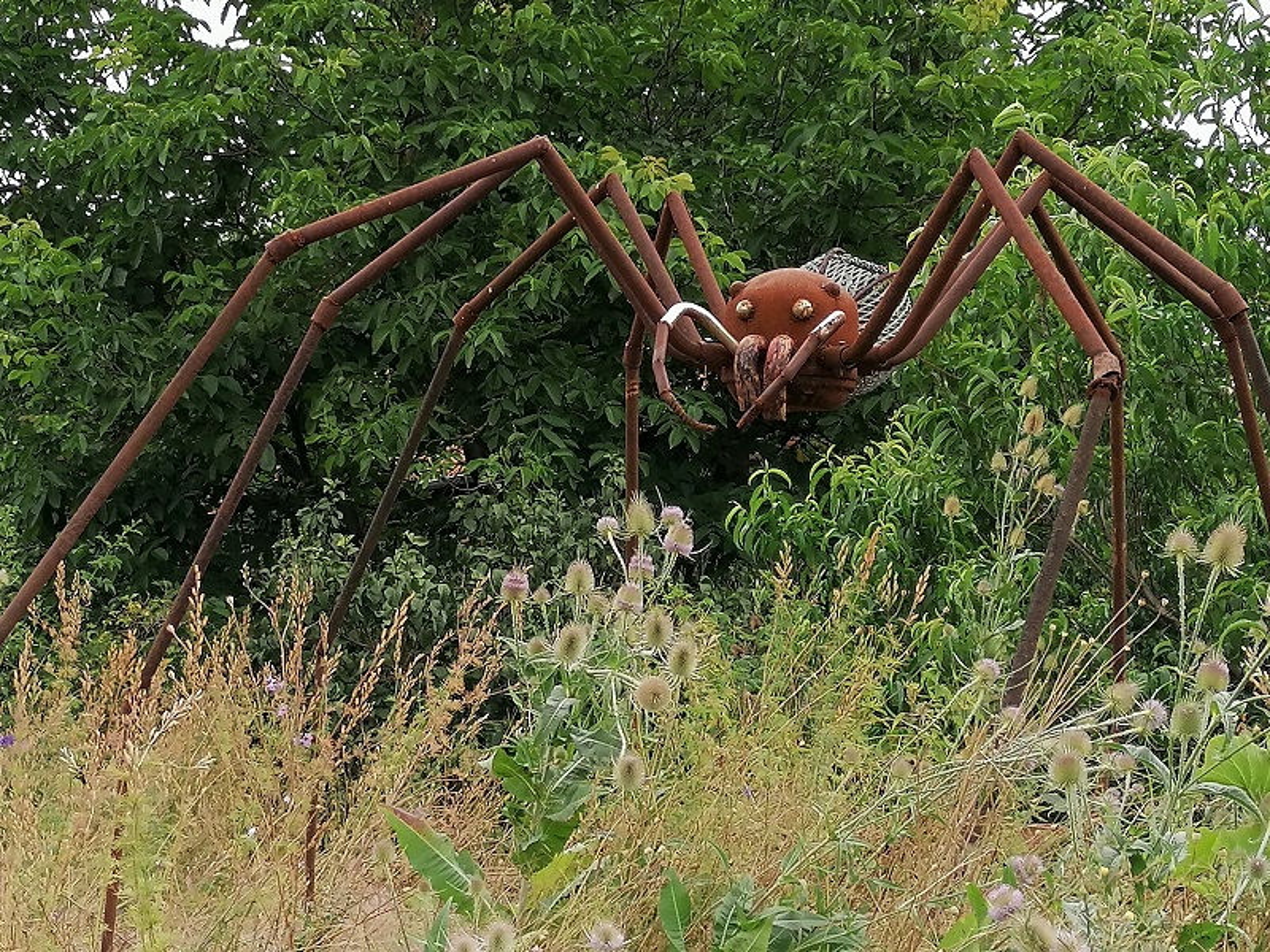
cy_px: 476
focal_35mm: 73
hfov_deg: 26.7
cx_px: 635
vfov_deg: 20.2
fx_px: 2678
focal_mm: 4.75
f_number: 1.8
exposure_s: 1/208
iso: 50
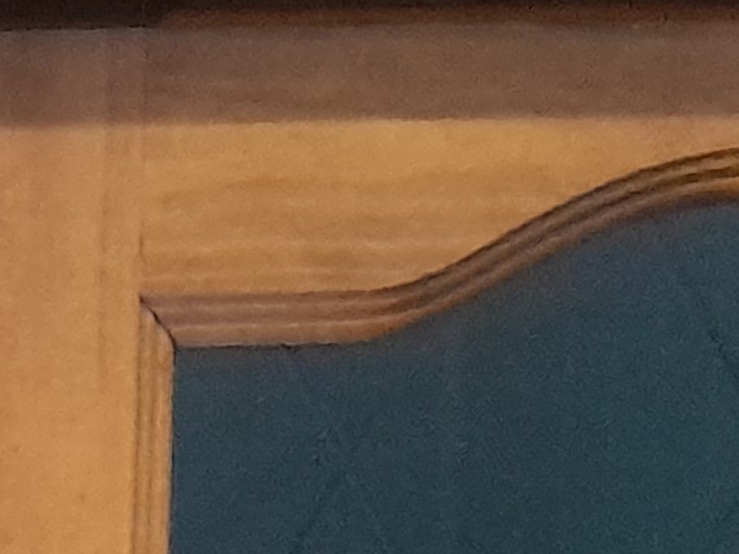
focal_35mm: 187
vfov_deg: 7.1
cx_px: -1138
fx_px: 3991
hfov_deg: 9.3
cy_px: 1665
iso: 800
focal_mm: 3.98
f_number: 1.8
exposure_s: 1/25
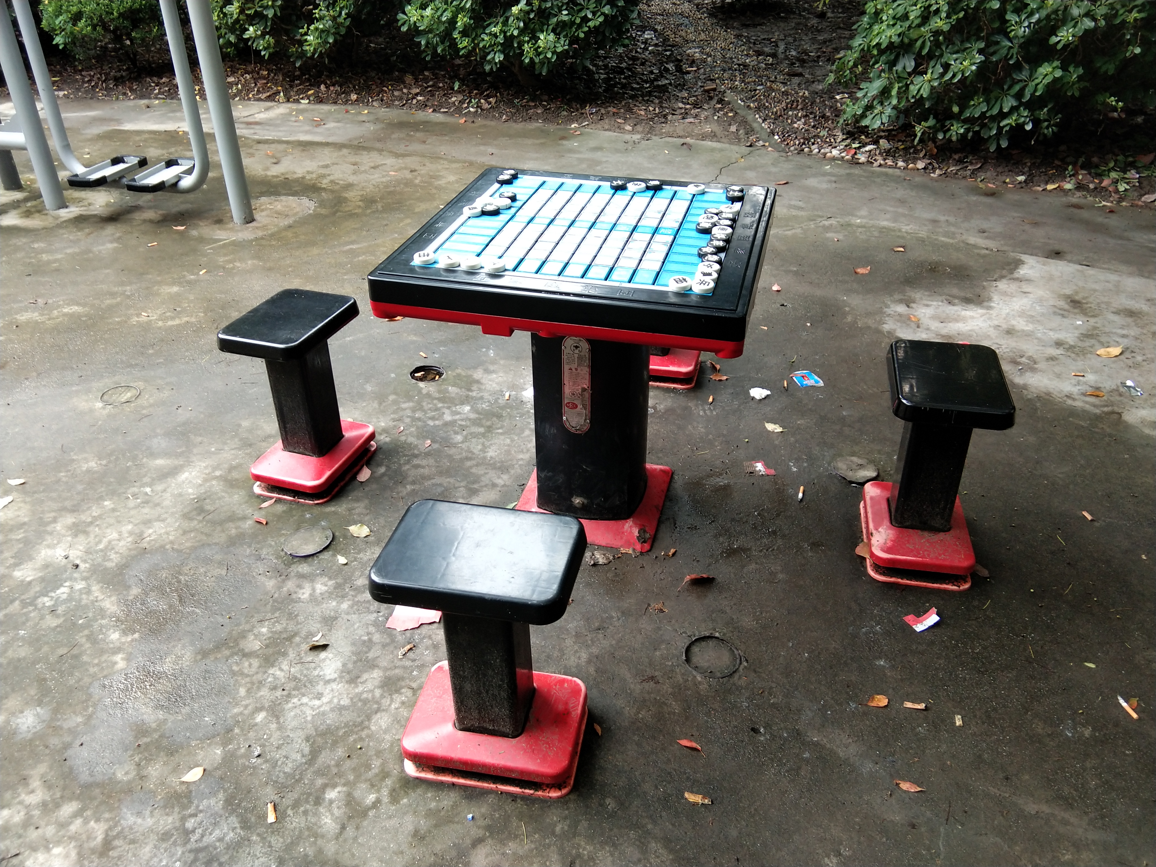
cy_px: 434
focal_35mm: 31
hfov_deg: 58.4
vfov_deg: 45.4
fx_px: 1035
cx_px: 578
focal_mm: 3.69
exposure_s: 1/50
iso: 64
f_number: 2.2
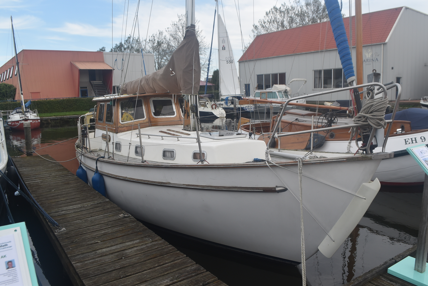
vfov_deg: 48.0
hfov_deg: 67.3
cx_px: 214
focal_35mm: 27
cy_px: 143
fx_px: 321
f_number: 8
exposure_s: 1/250
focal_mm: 18
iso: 220
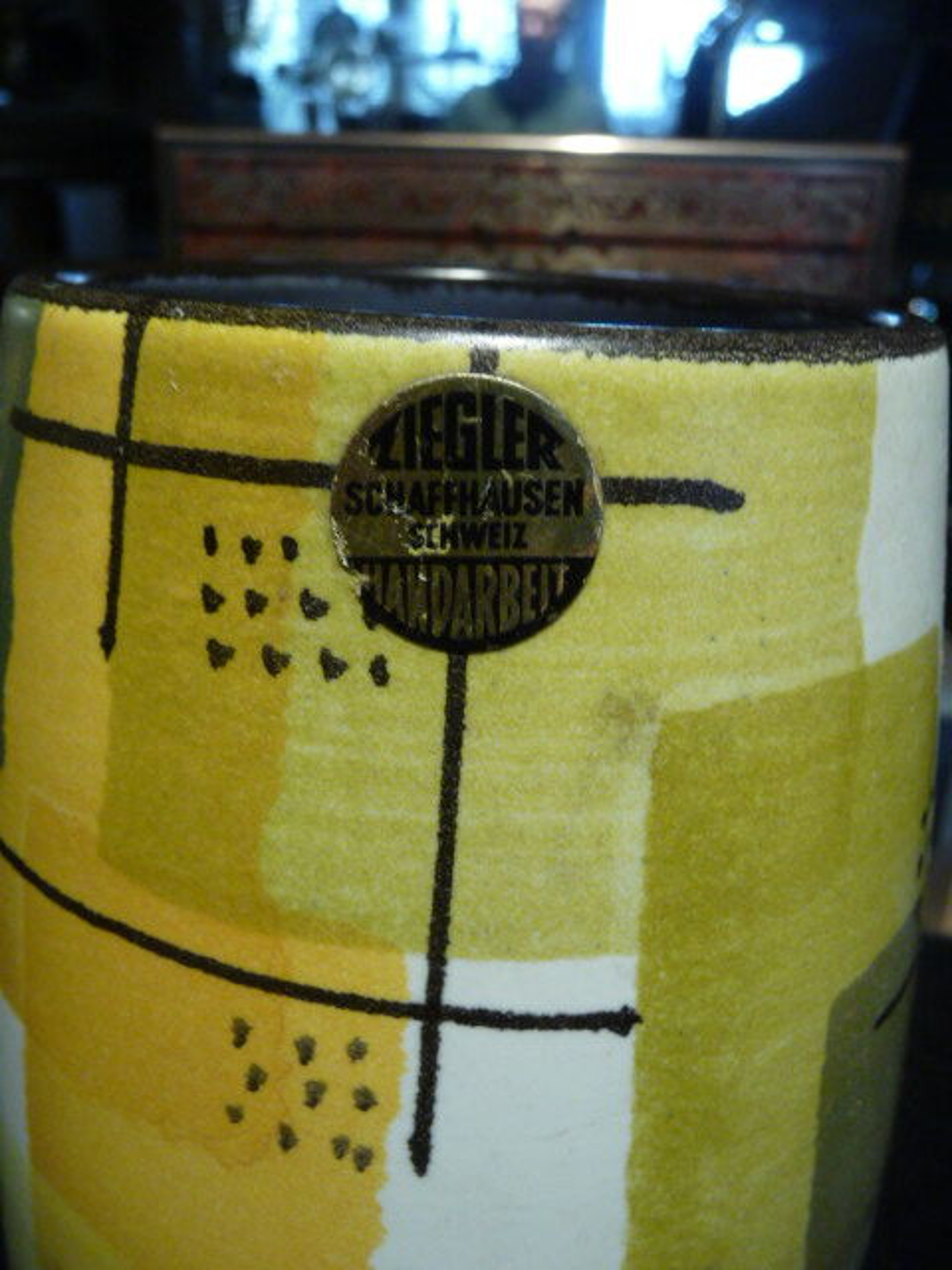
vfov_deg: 63.4
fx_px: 1027
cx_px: 476
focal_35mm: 28
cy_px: 635
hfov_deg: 49.7
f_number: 3.3
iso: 400
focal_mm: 4.7
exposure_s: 1/25
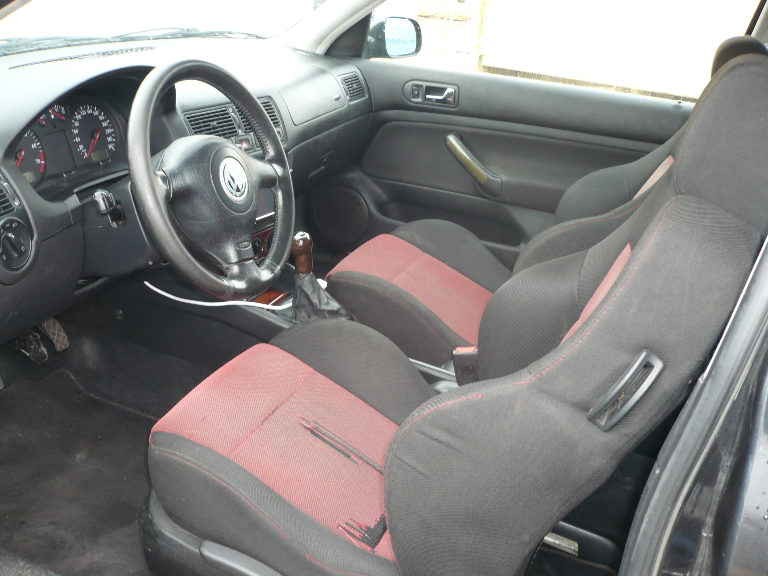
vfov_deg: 40.7
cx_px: 384
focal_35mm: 35
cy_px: 288
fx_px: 777
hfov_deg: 52.6
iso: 160
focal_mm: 5.8
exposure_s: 1/30
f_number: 2.8
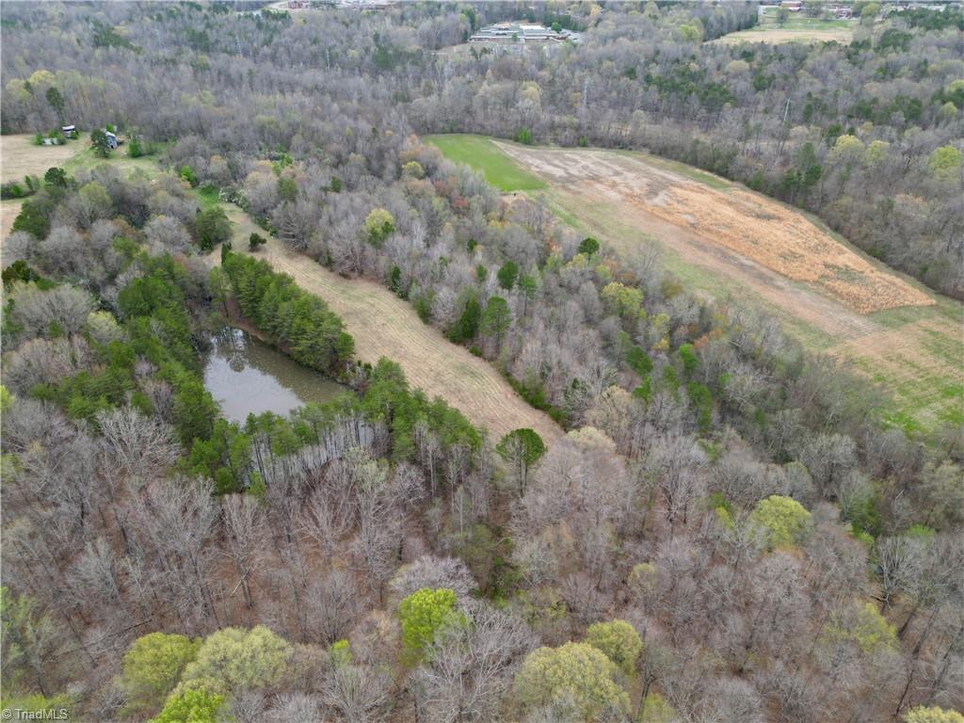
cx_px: 482
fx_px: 668
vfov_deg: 56.8
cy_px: 362
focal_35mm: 24
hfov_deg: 71.6
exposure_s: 1/20
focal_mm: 6.72
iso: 100
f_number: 1.7
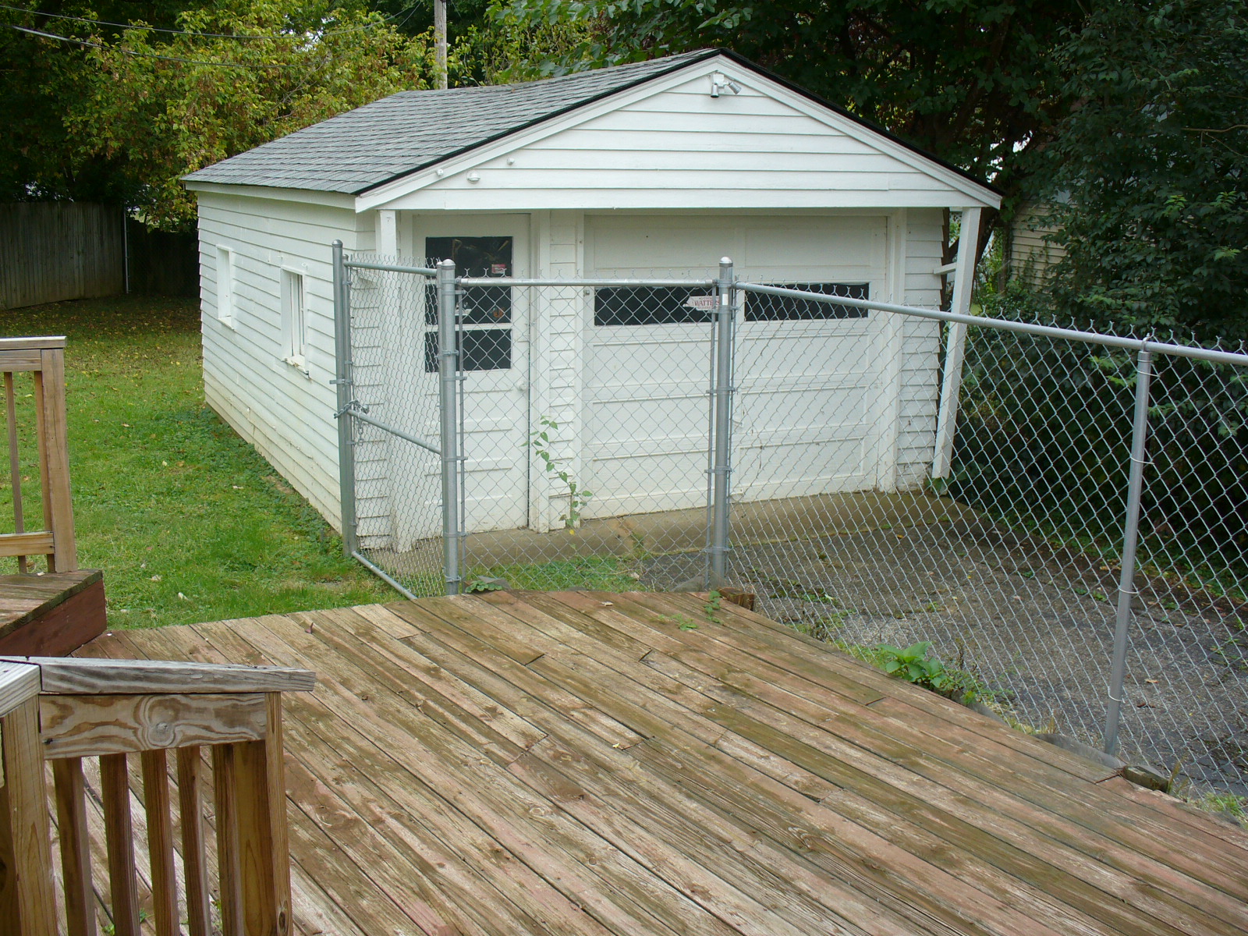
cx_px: 624
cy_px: 468
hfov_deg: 50.1
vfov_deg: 38.7
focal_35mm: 37
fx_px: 1334
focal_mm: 6.1
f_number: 2.8
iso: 80
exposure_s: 1/125
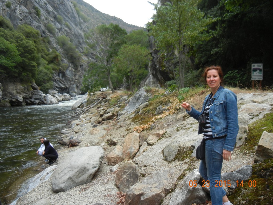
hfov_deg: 60.0
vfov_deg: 46.8
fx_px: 237
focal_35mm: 30
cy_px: 102
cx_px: 136
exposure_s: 1/532
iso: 160
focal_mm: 5.4
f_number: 3.5
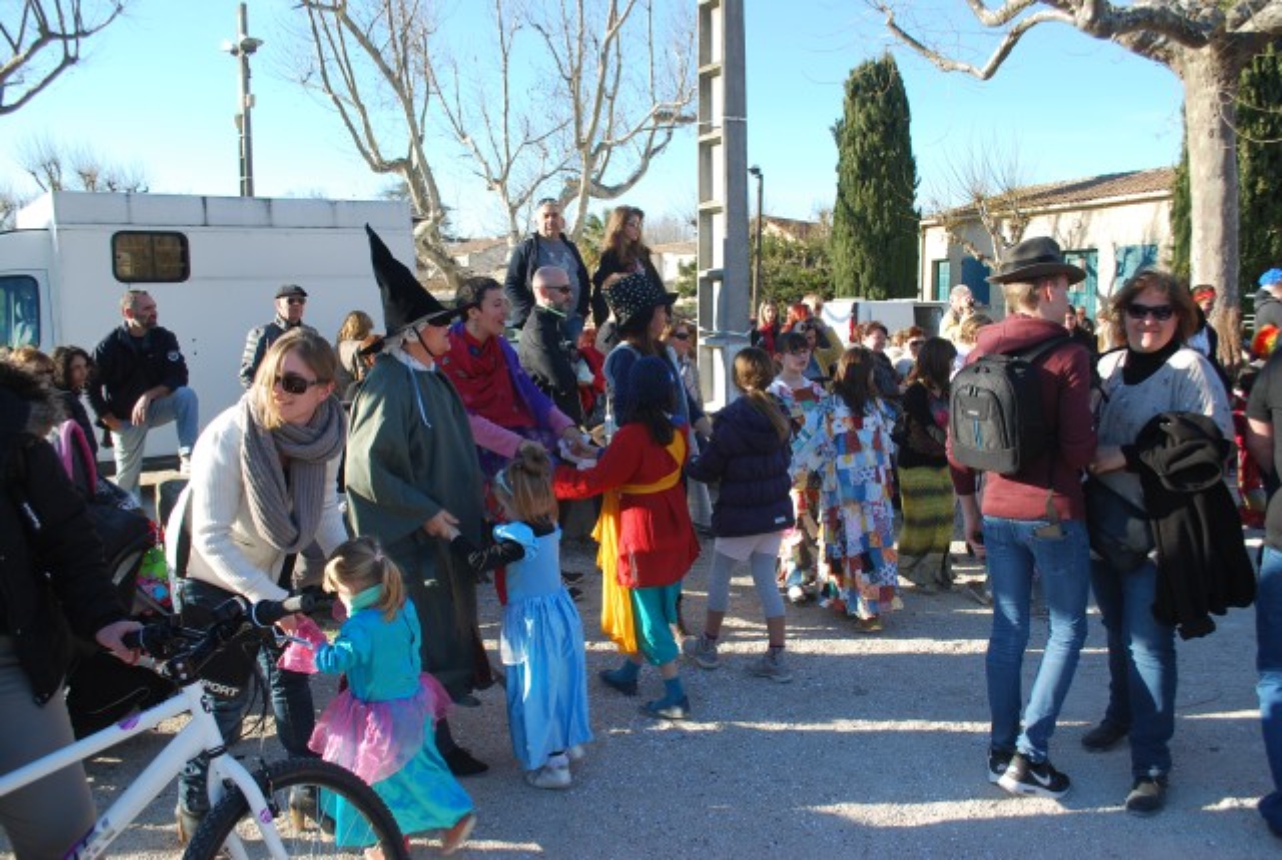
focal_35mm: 30
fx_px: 1070
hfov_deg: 61.8
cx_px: 641
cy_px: 430
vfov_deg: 43.8
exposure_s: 1/125
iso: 100
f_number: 5.6
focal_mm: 20
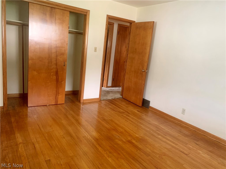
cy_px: 84
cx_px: 113
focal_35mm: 26
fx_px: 170
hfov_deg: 67.3
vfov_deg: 53.1
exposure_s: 1/60
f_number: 1.8
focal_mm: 4.25
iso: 400
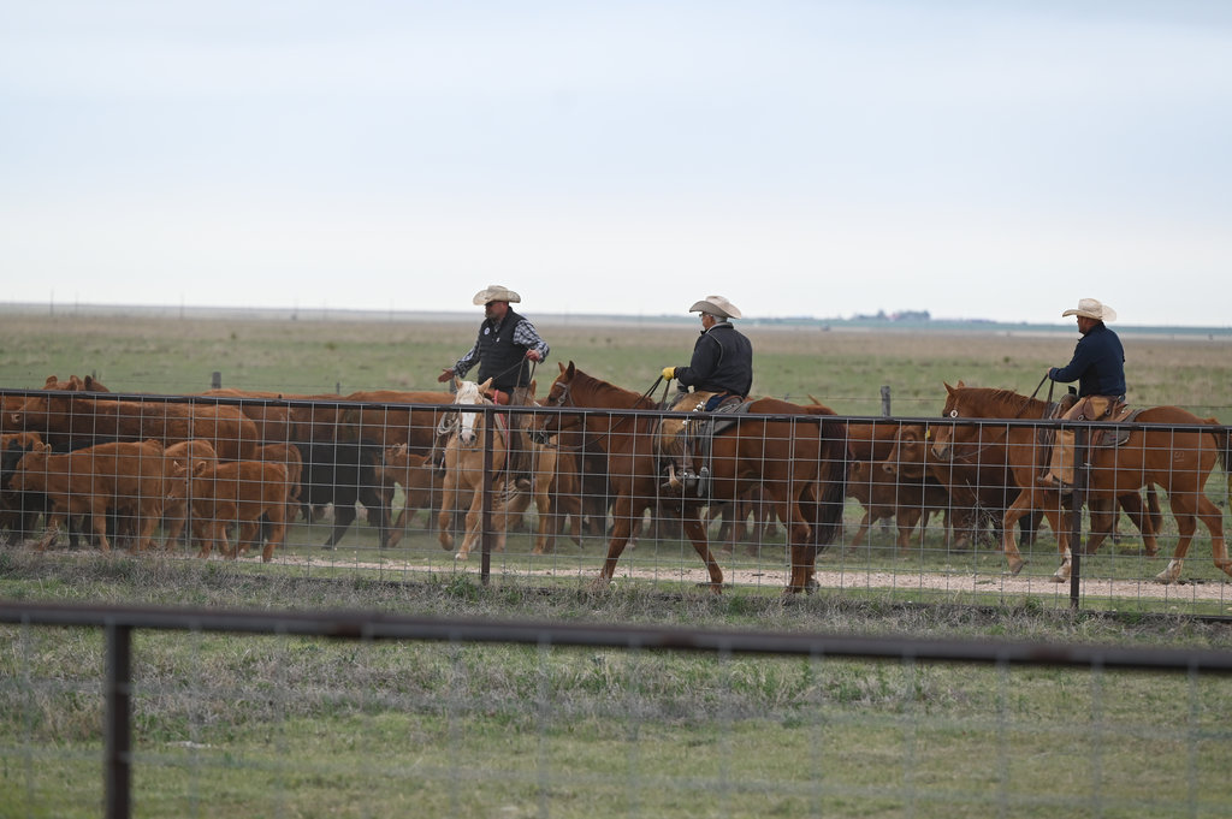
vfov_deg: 8.8
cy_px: 410
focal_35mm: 155
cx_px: 616
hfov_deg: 13.3
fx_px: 5300
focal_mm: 155
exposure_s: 1/500
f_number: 4
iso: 400
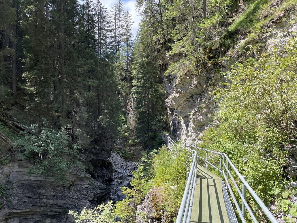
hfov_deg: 67.3
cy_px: 112
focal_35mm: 26
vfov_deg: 53.1
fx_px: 223
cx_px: 148
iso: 32
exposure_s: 1/690
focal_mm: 4.2
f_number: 1.6
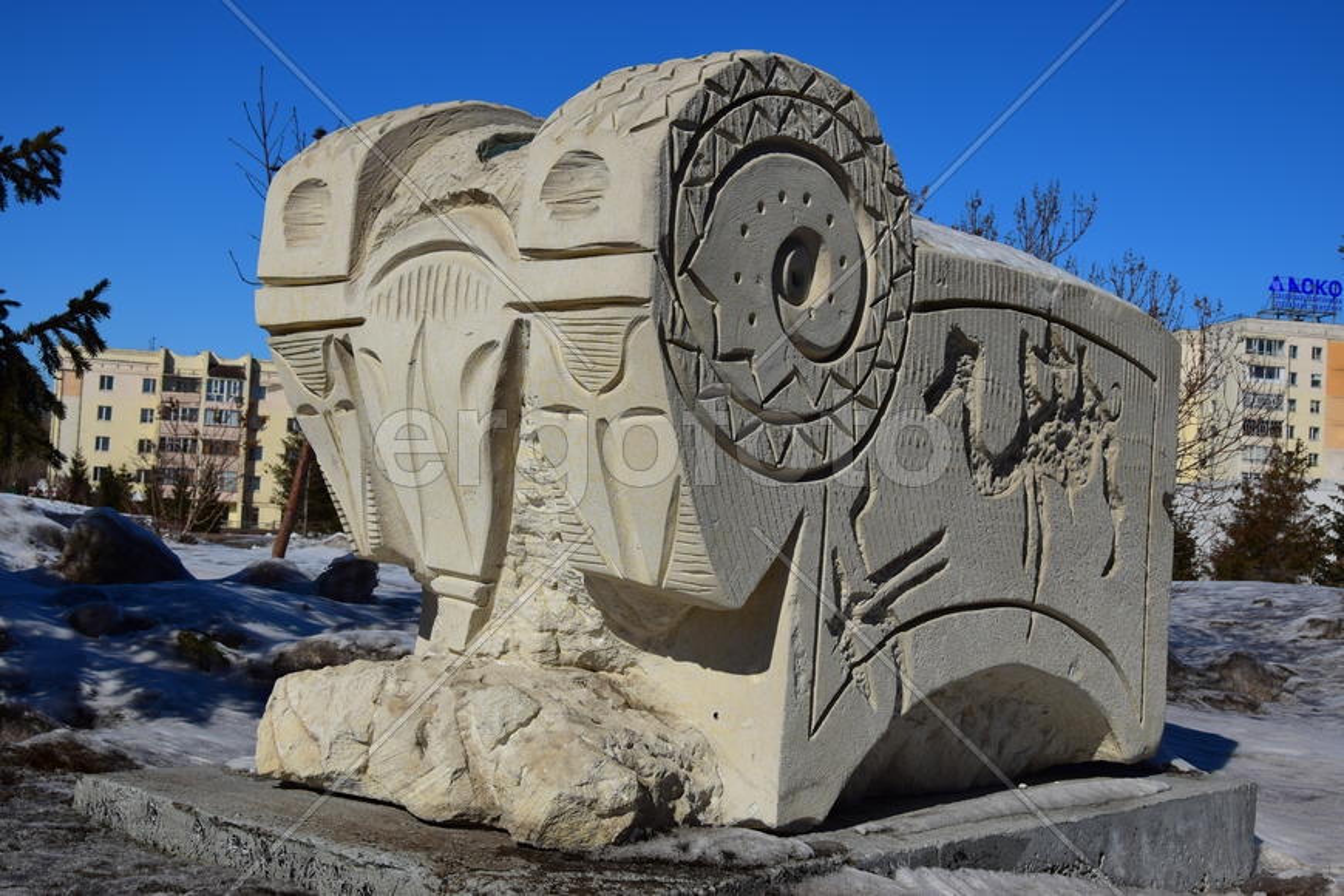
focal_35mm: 42
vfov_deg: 31.9
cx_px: 672
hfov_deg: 46.4
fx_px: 1568
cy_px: 448
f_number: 11
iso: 100
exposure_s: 1/500
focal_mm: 28
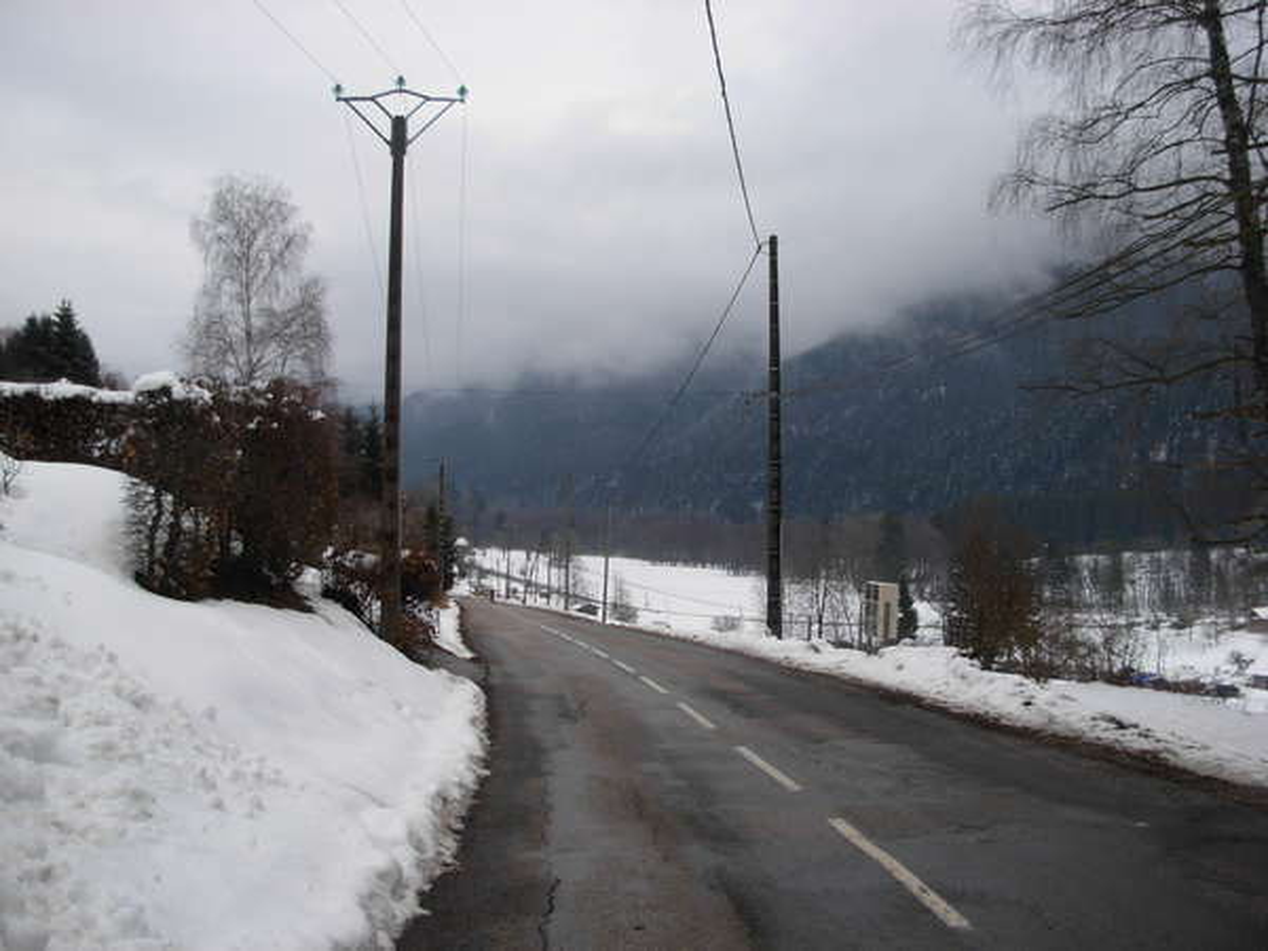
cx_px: 634
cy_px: 476
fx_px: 1392
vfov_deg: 37.7
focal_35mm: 38
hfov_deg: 49.0
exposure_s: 1/790
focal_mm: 6.3
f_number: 2.9
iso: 79
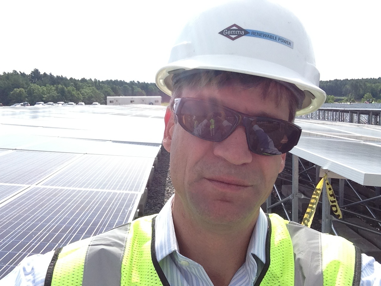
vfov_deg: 40.7
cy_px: 143
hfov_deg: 52.6
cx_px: 190
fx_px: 385
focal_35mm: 35
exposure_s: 1/1098
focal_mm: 2.18
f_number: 2.4
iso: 32
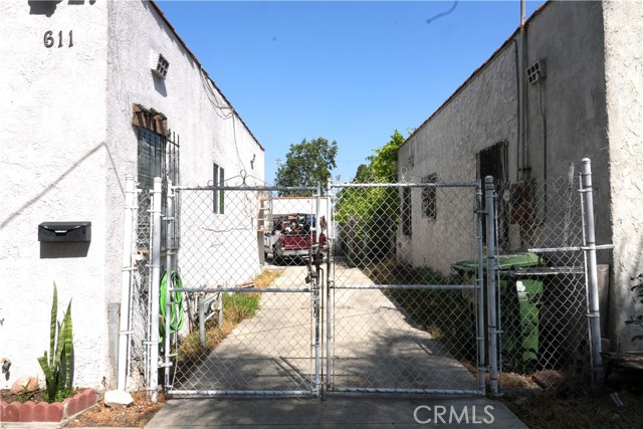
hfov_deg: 73.7
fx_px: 429
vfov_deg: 53.2
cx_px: 322
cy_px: 214
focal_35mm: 24
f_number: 22
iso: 125
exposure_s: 1/60.1
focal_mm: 16
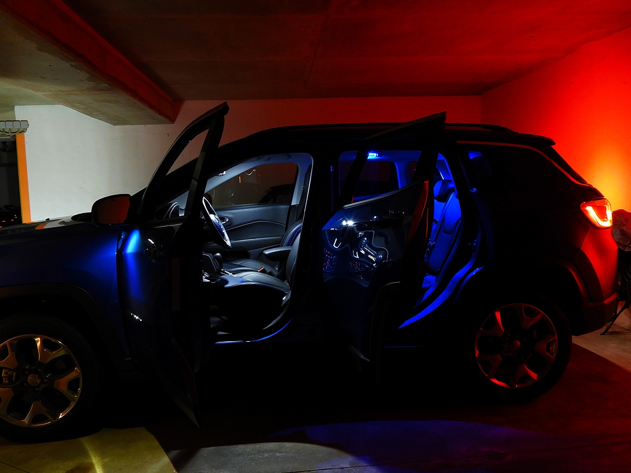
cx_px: 316
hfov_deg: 60.0
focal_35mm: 30
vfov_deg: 46.8
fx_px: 547
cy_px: 236
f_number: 4
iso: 200
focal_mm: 5.4
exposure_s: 2
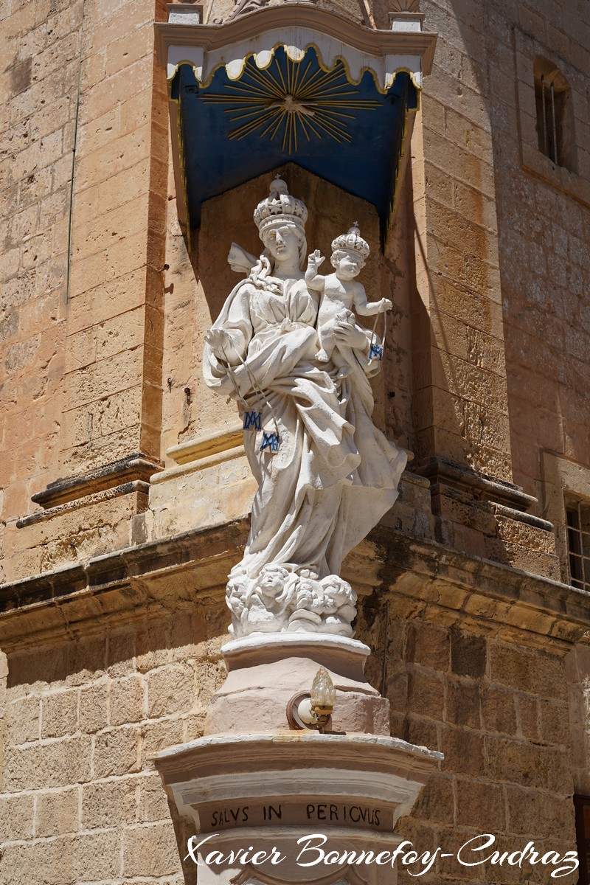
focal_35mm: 56
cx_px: 295
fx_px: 1377
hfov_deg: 24.2
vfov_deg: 35.6
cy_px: 442
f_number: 8
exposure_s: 1/500
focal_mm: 56
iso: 100
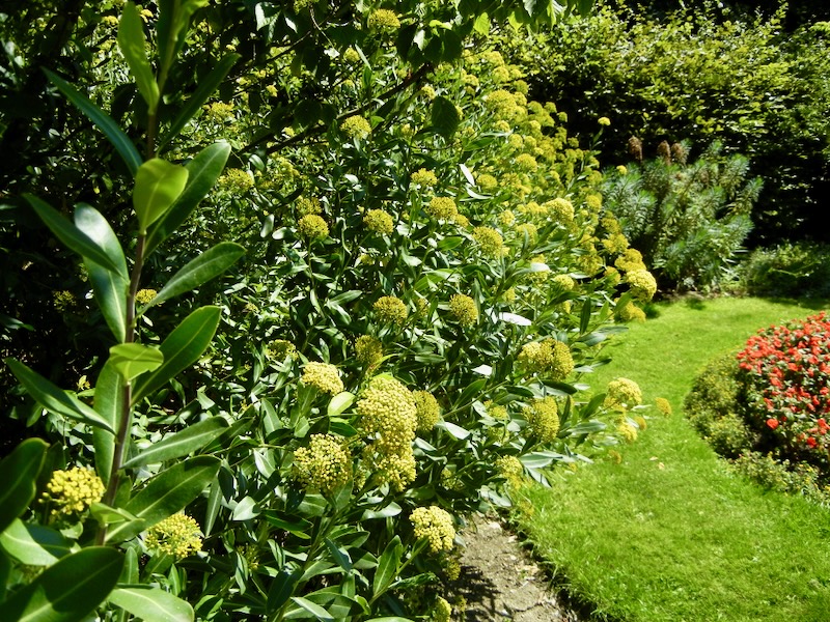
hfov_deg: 60.0
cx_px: 415
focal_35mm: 30
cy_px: 311
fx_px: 719
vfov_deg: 46.8
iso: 160
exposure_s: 1/981
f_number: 3.5
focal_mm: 5.4
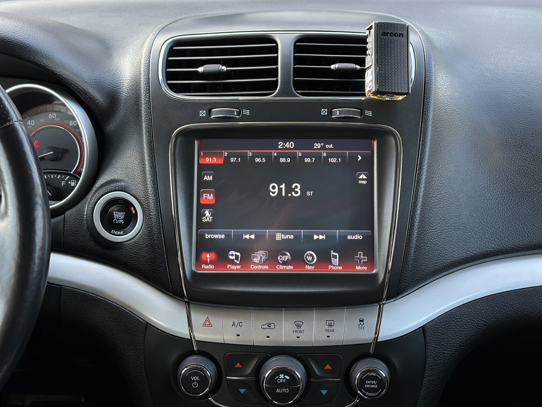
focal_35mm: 48
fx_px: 752
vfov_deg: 30.3
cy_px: 204
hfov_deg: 39.7
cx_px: 271
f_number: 1.78
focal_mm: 6.86
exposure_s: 1/171
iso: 100
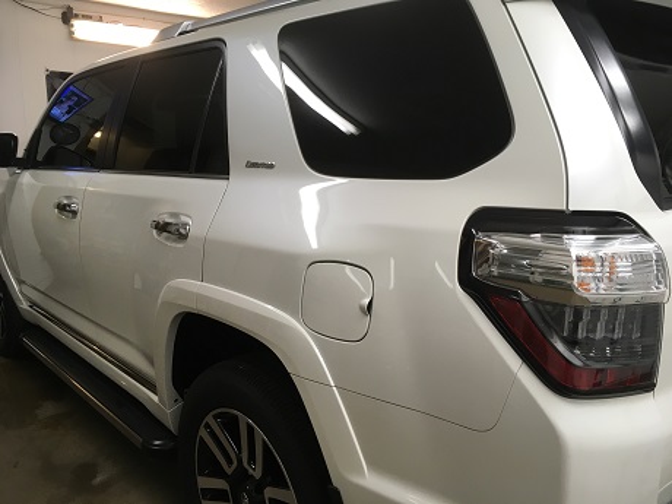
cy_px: 252
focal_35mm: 29
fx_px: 563
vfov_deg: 48.2
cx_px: 336
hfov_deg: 61.7
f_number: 2.2
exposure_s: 1/30
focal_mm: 4.15
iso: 32
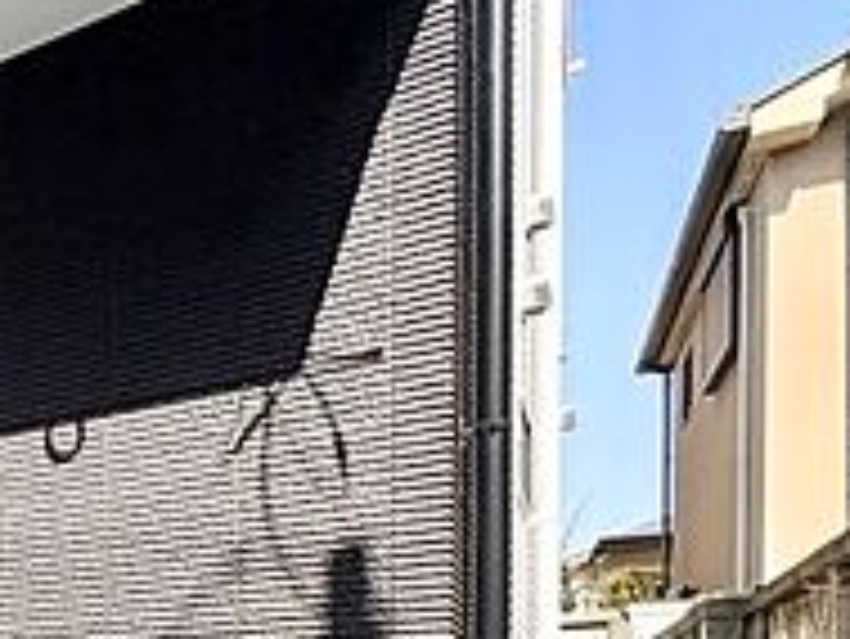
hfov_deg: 27.1
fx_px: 1130
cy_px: 763
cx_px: -459
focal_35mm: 46
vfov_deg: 27.8
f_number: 2.2
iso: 50
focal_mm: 2.22
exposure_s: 1/879
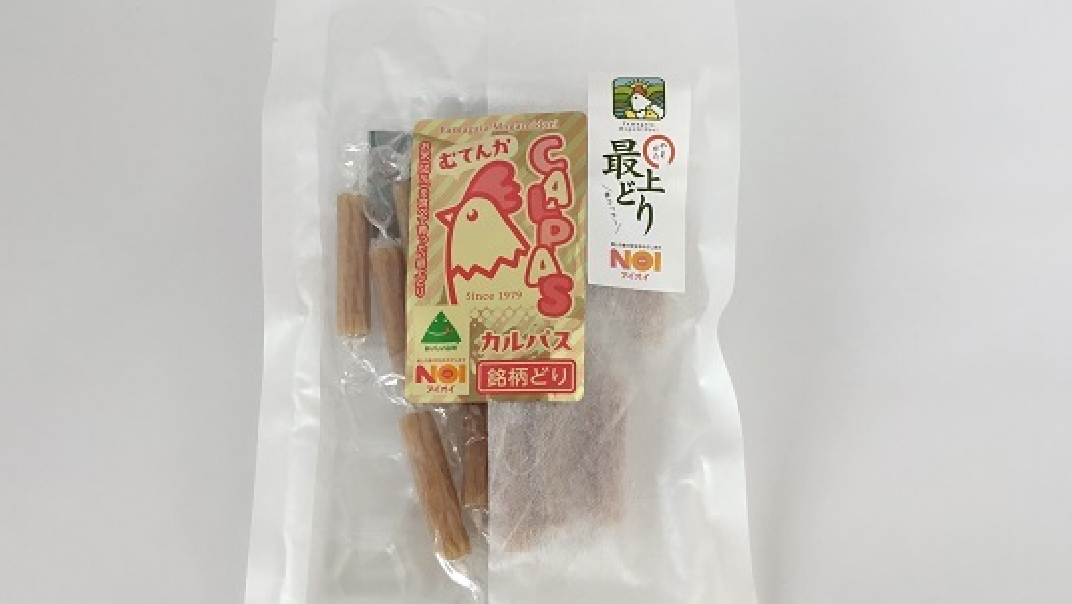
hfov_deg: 50.4
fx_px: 1137
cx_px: 504
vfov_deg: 29.7
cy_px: 356
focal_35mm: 40
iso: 25
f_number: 2.4
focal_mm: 3.3
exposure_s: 1/122
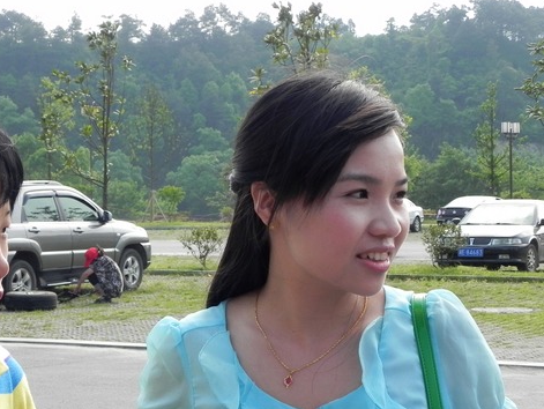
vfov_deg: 15.1
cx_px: 161
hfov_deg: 19.9
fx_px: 1541
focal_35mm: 98
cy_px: 254
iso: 160
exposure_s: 1/246
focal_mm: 11.8
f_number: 5
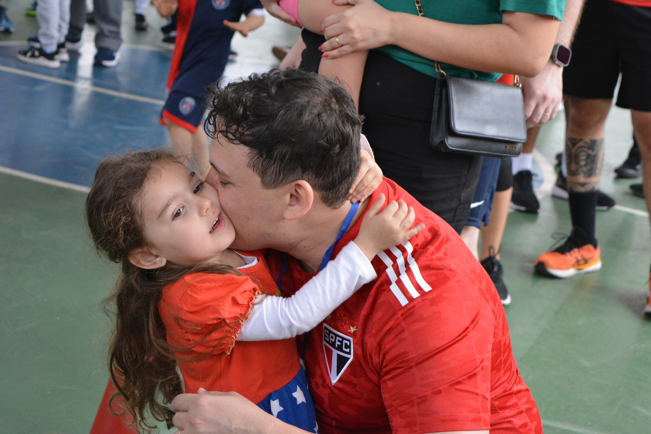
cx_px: 326
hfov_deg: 24.6
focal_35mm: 82
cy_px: 217
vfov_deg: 16.6
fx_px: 1492
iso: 1600
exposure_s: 1/400
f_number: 5.6
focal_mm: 55
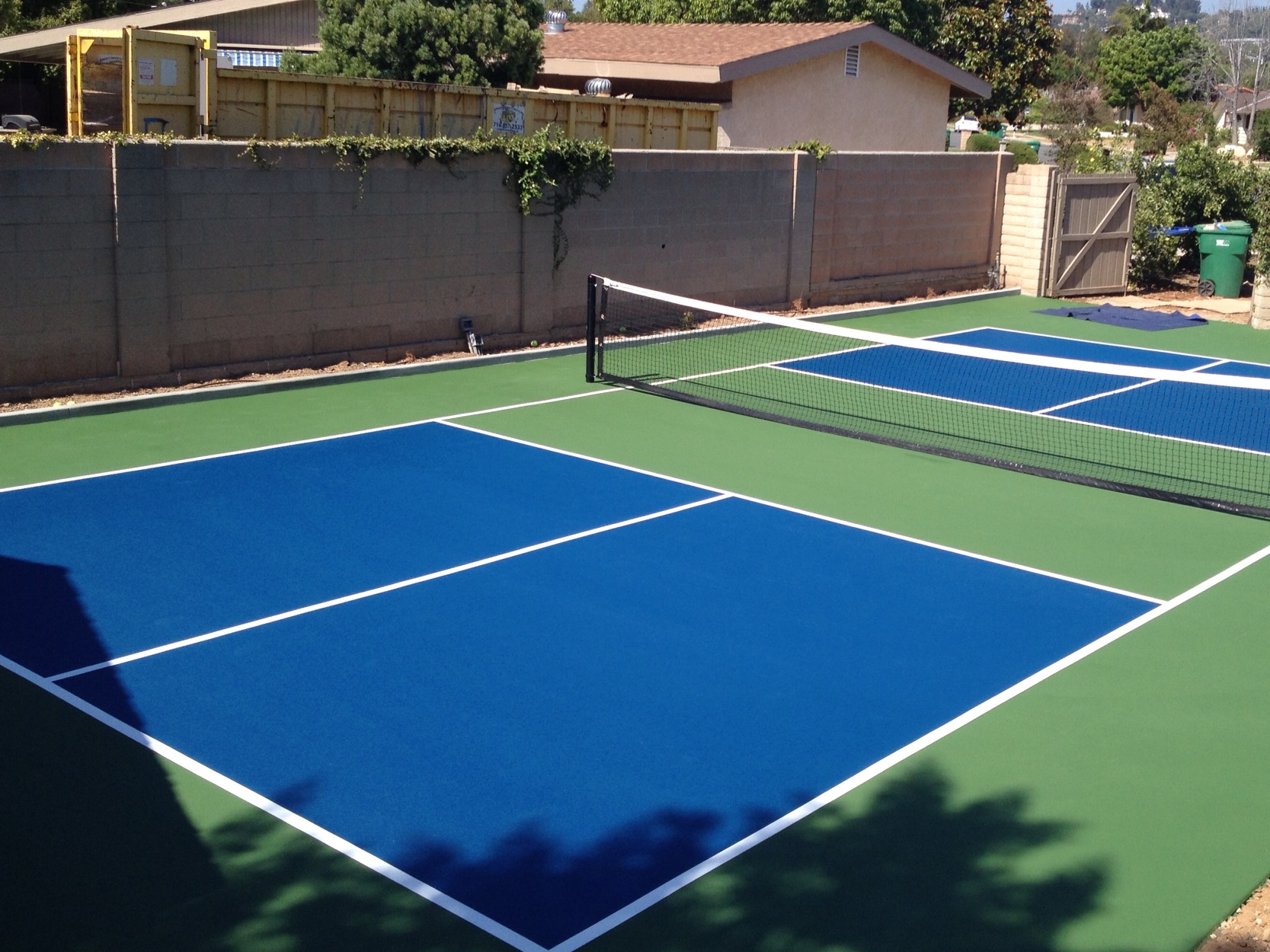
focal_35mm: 43
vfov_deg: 33.5
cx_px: 746
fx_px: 1577
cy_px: 390
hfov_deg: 43.7
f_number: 2.4
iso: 50
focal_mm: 4.28
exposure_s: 1/1284
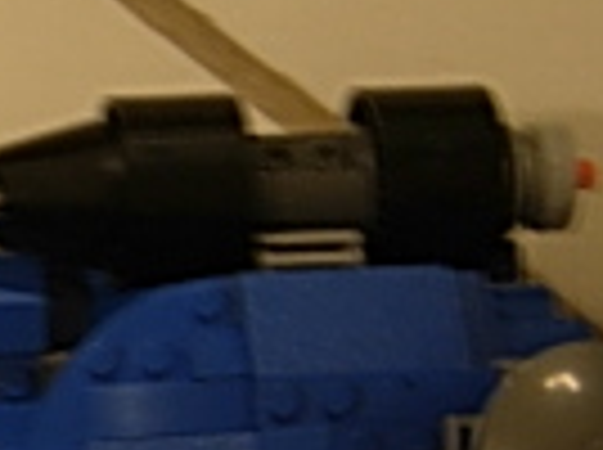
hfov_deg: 11.0
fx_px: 2991
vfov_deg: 8.6
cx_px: -356
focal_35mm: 172
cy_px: 396
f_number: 2.7
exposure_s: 1/4
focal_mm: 7.5
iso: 62
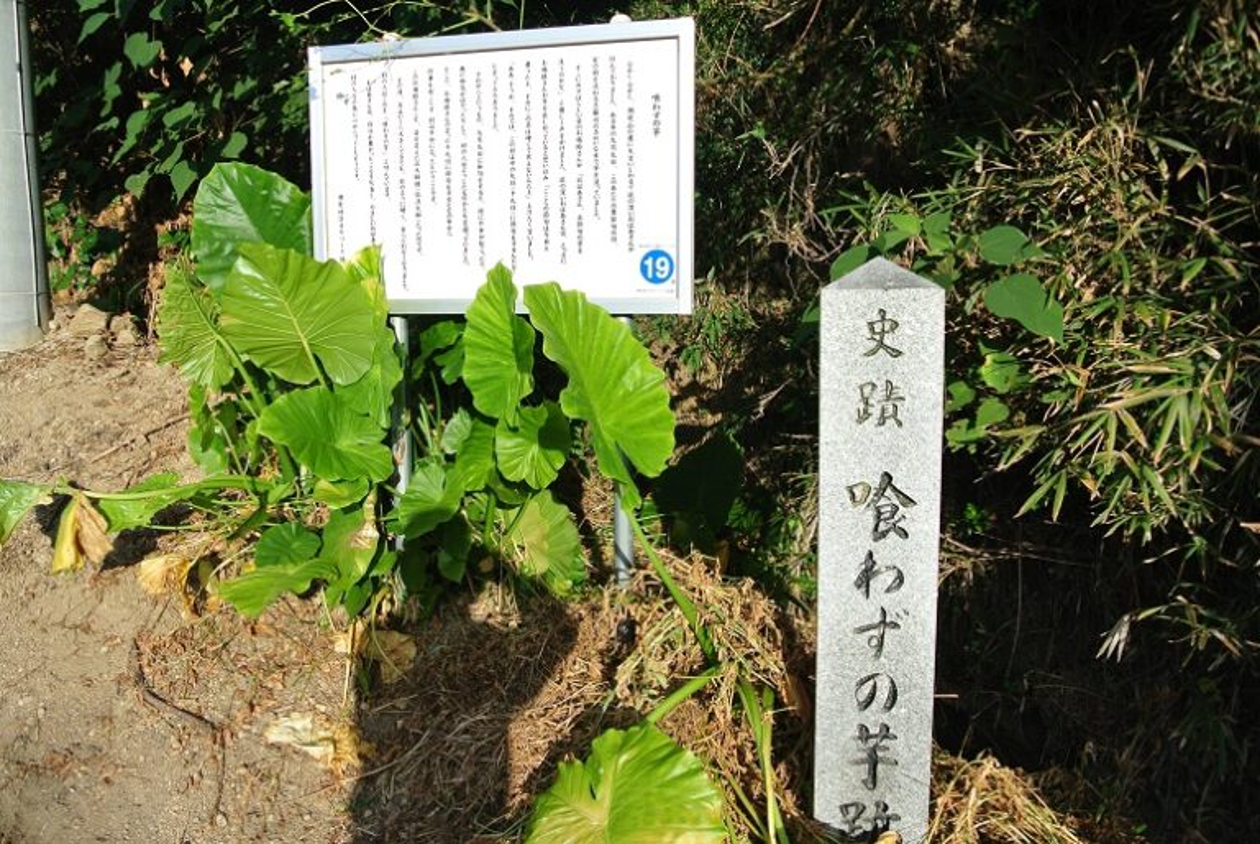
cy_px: 422
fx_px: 946
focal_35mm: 27
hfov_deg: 67.3
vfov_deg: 48.0
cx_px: 630
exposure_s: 1/500
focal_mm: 10
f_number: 4.5
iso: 100
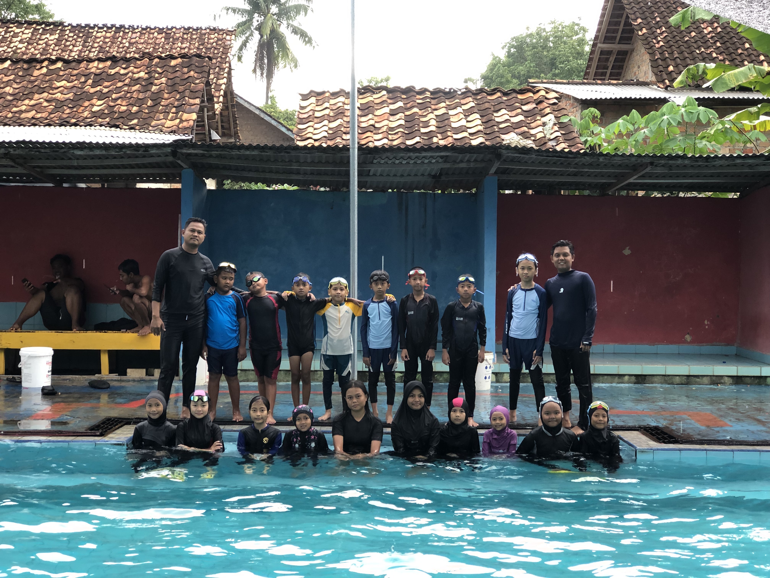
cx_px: 385
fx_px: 1268
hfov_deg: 33.8
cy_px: 289
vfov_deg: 25.7
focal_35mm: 57
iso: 50
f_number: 2.8
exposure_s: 1/30
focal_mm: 6.6
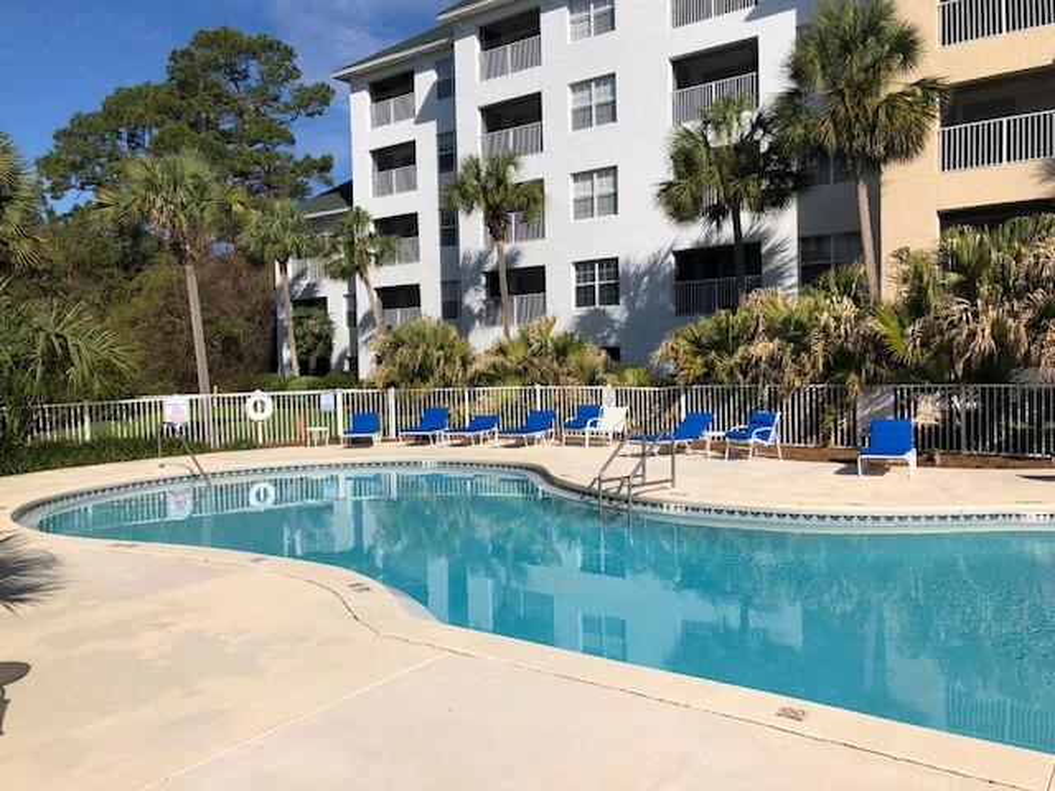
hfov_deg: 63.4
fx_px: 853
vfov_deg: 49.7
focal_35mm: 28
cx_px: 528
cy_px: 396
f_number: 1.8
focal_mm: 3.99
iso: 20
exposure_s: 1/4000
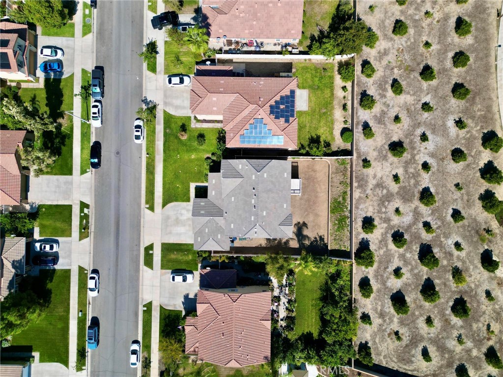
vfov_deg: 56.8
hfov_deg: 71.6
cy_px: 188
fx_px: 349
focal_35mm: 24
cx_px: 252
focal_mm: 6.72
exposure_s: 1/200
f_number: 1.7
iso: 120
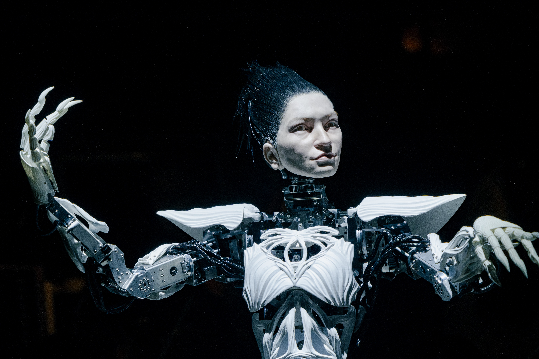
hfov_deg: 4.0
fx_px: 7710
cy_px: 180
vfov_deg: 2.7
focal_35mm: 515
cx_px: 270
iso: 1600
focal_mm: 515
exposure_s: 1/125
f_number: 9
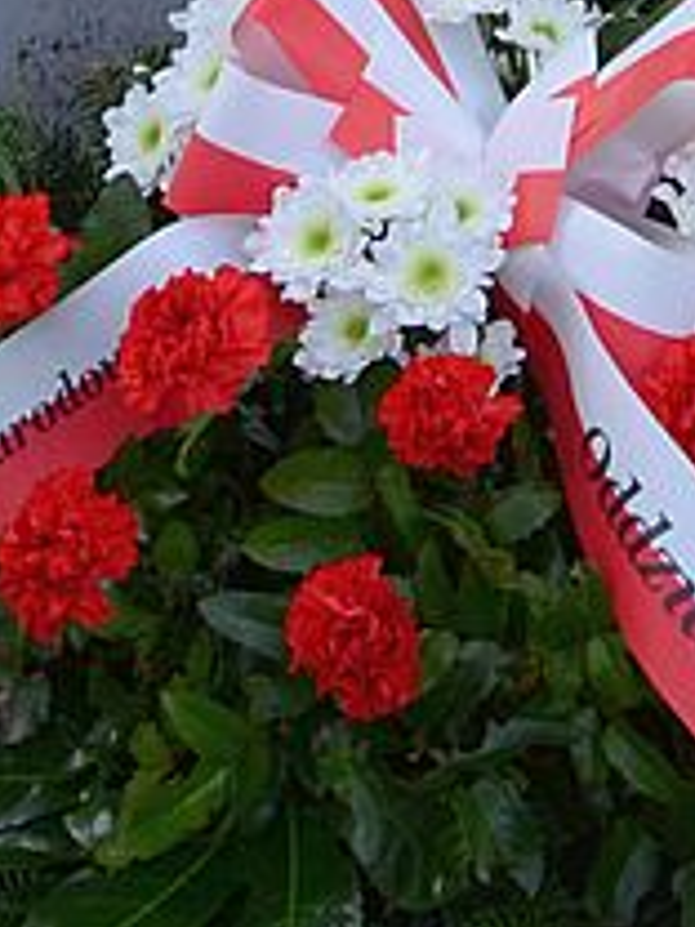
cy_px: -1355
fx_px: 4679
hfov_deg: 8.5
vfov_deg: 9.8
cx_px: 341
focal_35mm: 175
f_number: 9
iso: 800
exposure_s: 1/250
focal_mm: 21
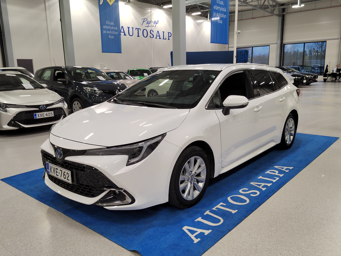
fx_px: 286
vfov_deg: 48.2
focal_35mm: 29
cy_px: 128
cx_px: 170
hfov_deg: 61.7
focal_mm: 5.52
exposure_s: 1/100
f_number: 1.9
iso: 541
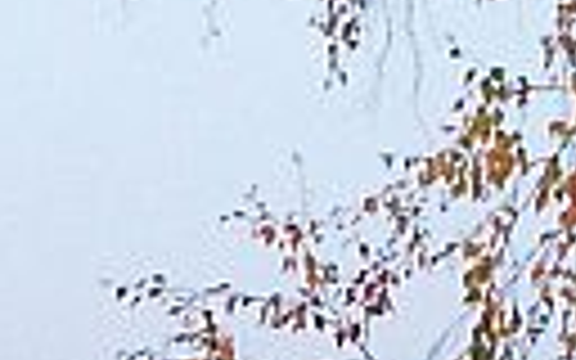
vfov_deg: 3.3
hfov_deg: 5.4
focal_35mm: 389
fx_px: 6106
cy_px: 1080
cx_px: 90
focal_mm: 11.81
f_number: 4.5
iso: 200
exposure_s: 1/250
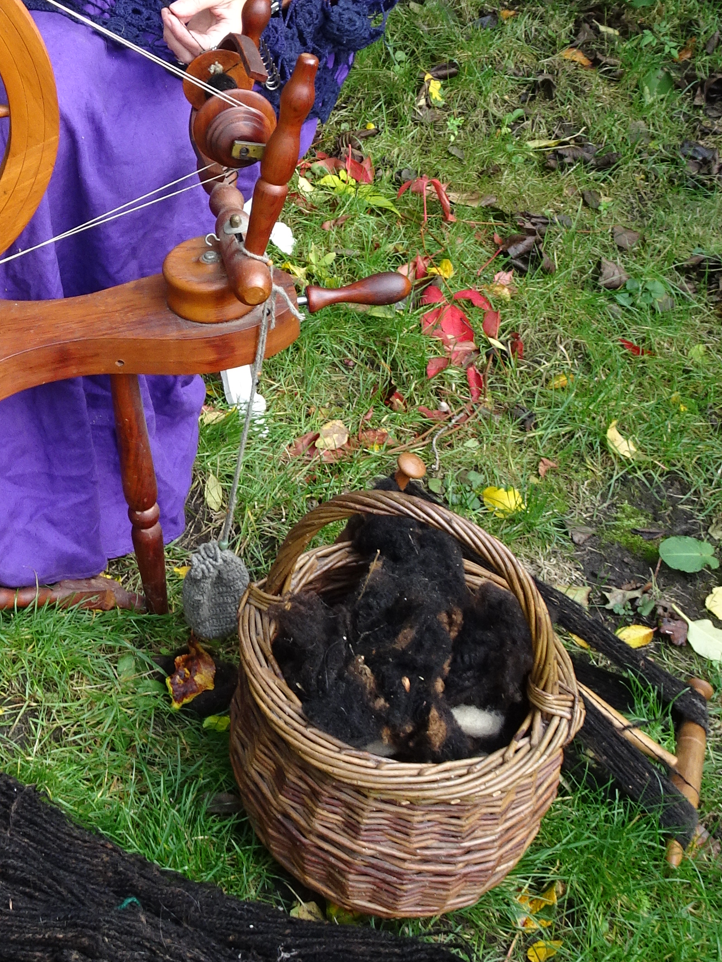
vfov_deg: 32.4
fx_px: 1613
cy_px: 197
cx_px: 104
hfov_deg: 24.7
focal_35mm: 58
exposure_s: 1/60
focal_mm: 4.25
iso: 80
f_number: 3.5
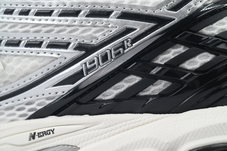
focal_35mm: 115
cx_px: 114
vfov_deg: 11.9
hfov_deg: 17.8
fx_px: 725
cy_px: 76
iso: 400
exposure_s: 1/100
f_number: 10
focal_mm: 115
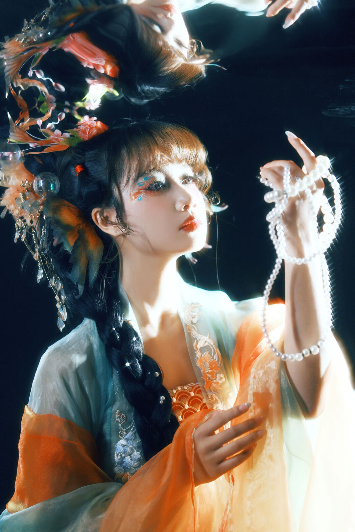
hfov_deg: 16.3
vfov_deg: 24.2
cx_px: 178
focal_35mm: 84
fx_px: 1242
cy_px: 266
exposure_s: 1/500
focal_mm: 56
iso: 640
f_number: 1.8
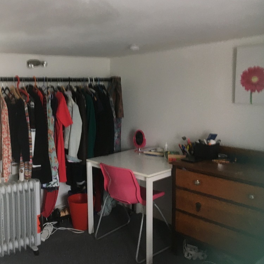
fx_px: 302
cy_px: 131
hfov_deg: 46.5
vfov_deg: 47.2
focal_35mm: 35
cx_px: 90
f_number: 2.2
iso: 200
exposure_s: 1/17
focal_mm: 4.15
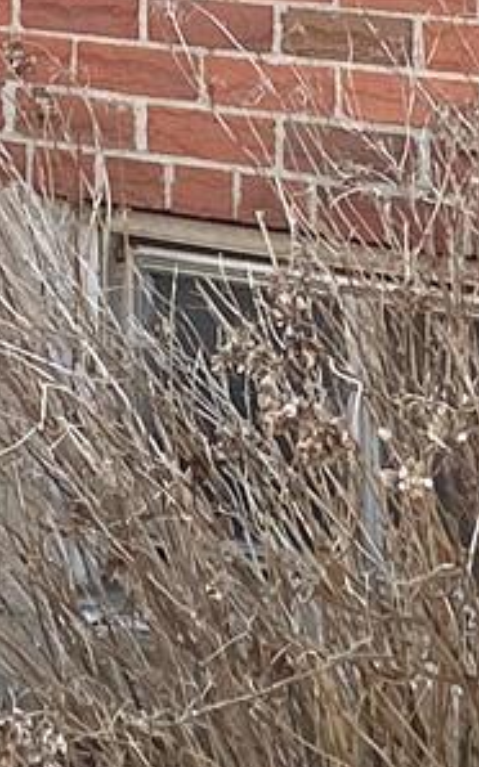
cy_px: -798
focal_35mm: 102
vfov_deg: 15.8
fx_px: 2133
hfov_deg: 11.9
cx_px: -345
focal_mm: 2.22
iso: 40
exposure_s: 1/298
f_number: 2.2
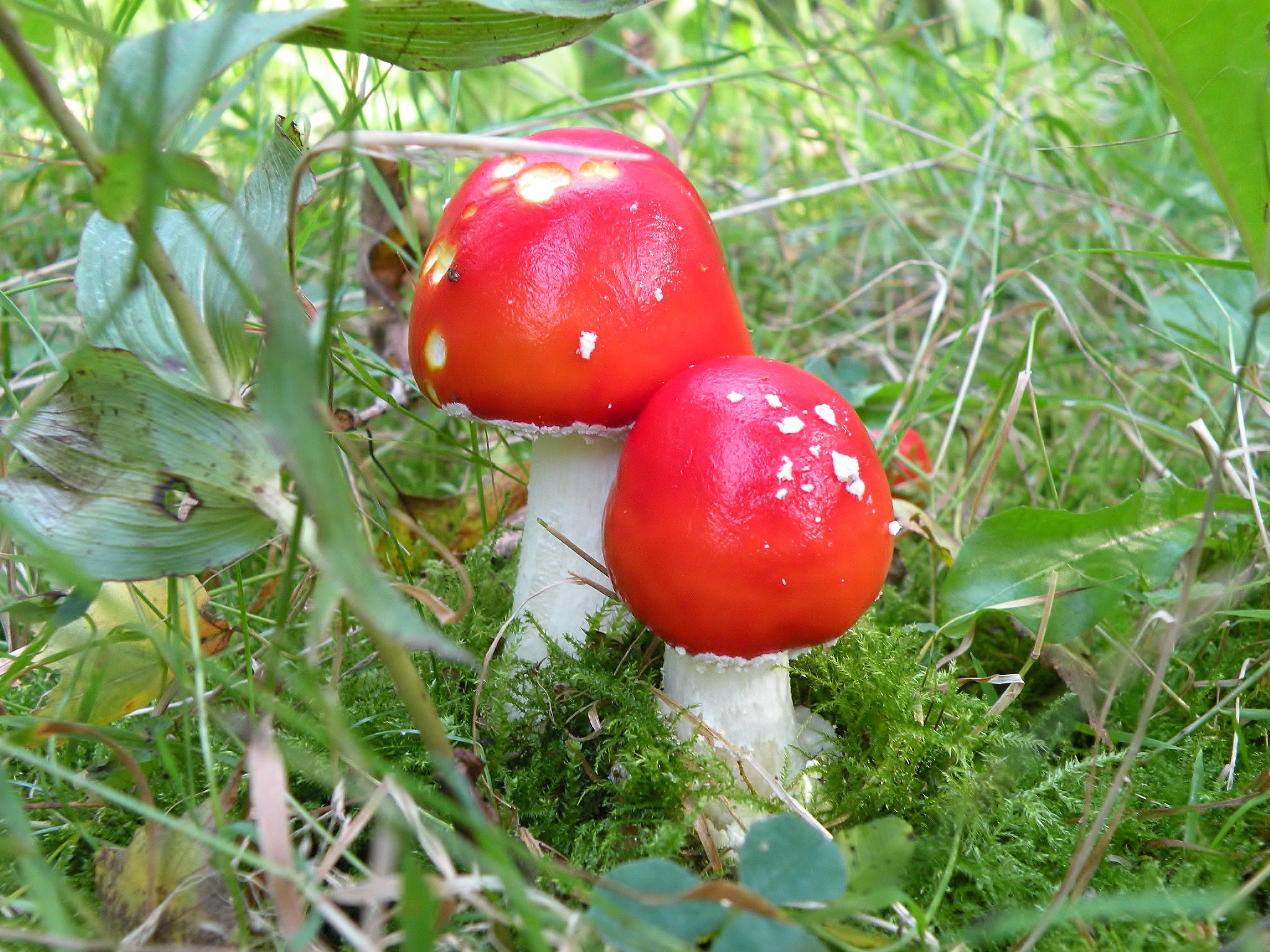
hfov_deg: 44.8
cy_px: 476
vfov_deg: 34.3
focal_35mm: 42
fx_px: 1541
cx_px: 635
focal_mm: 7.4
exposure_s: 1/61.7
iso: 251
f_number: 3.2
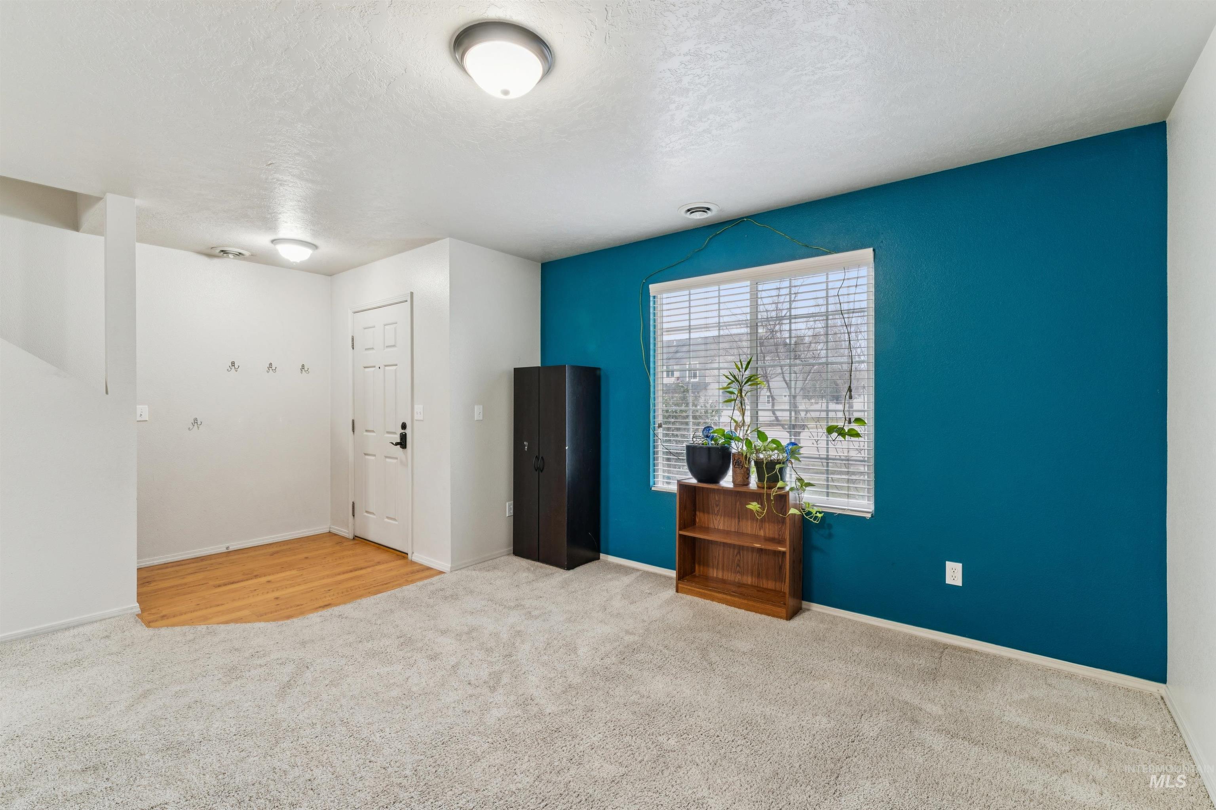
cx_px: 608
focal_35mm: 16
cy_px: 405
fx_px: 527
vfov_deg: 75.1
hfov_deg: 98.2
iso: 400
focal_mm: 15.6
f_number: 13
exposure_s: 1/2
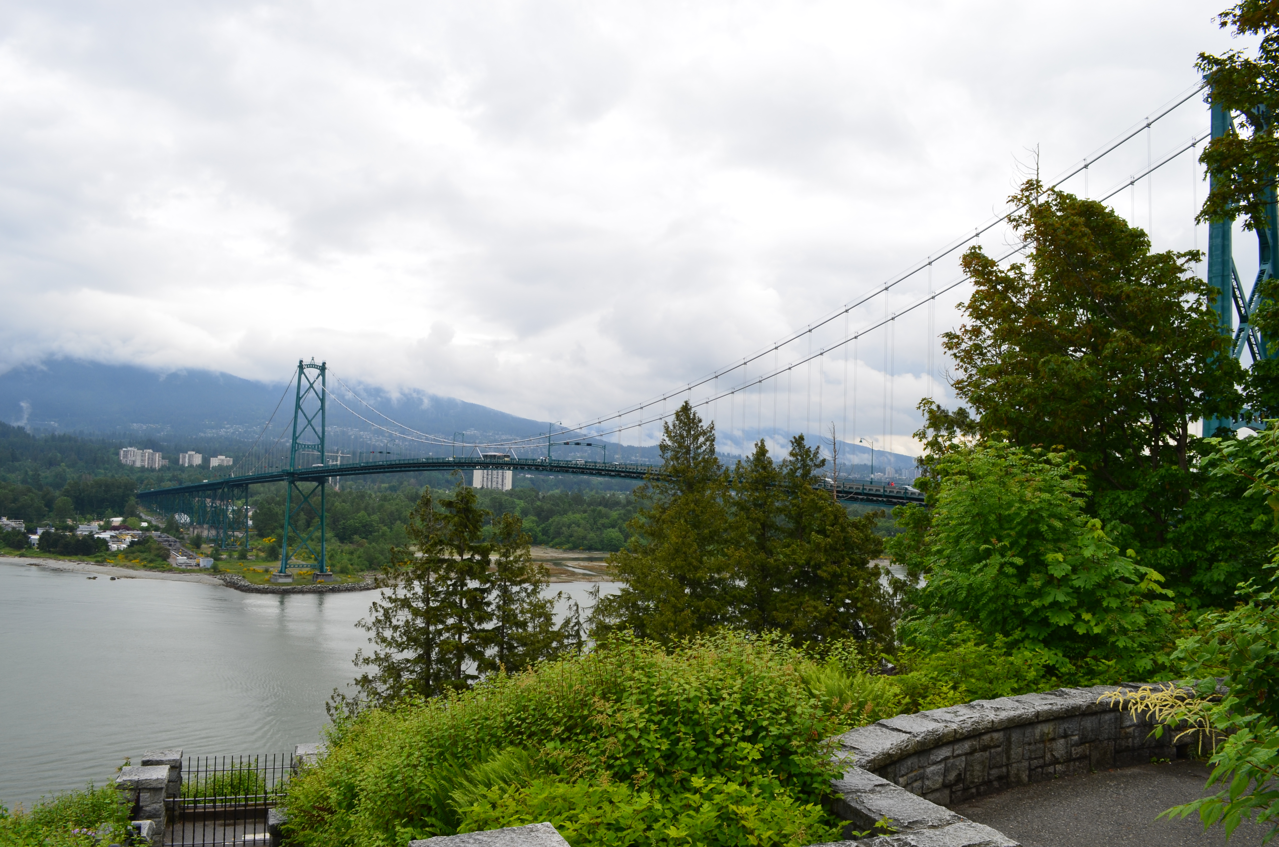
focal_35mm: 27
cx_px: 640
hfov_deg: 67.5
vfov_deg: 47.7
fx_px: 957
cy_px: 424
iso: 110
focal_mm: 18
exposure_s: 1/125
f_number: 11
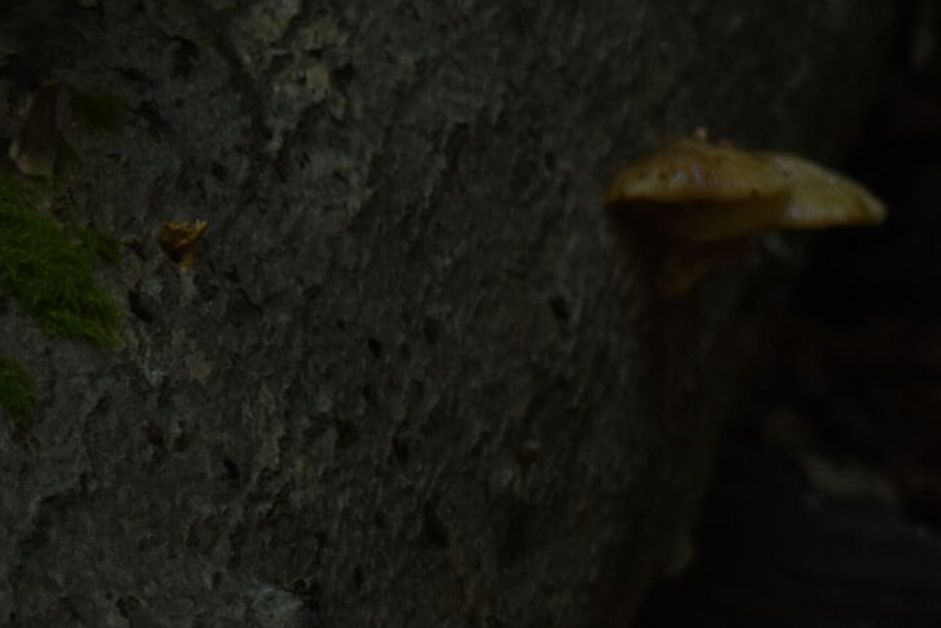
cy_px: -51
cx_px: -430
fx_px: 9540
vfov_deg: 3.8
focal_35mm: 365
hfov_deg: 5.6
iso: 450
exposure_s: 1/125
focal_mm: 70
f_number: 4
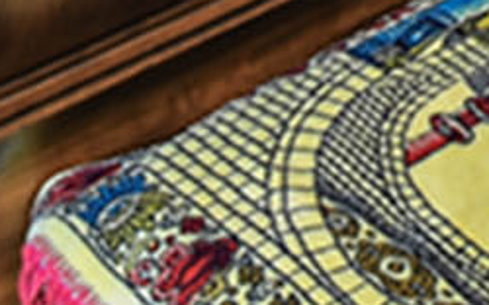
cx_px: 436
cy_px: -825
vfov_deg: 8.3
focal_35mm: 110
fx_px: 1465
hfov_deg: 18.6
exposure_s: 1
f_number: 7.1
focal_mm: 10
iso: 100
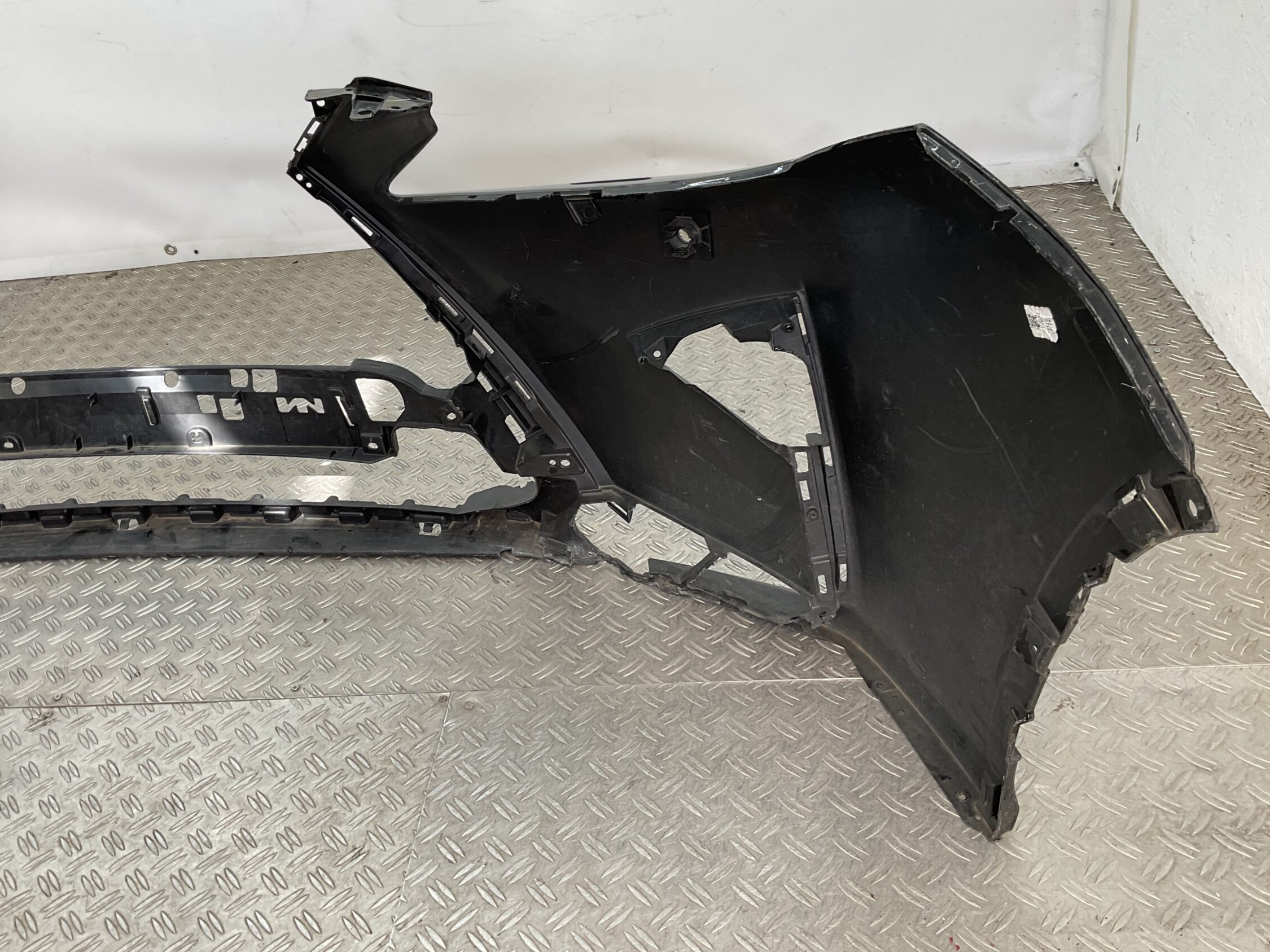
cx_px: 563
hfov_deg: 55.2
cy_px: 431
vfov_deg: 42.9
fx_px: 1211
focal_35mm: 33
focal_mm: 3
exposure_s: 1/100
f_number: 1.8
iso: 16
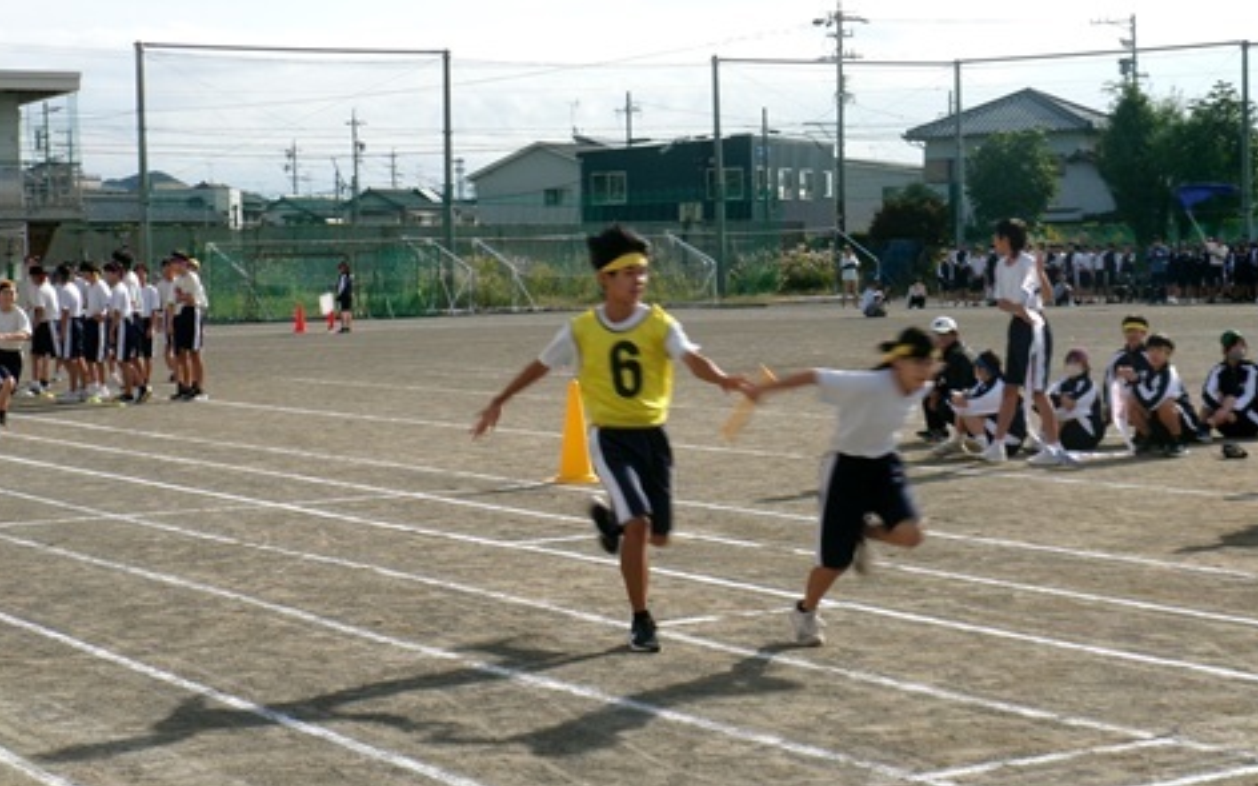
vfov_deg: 15.5
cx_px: 626
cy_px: 328
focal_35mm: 84
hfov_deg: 24.6
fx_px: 2880
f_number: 14.3
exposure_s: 1/100
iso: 100
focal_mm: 14
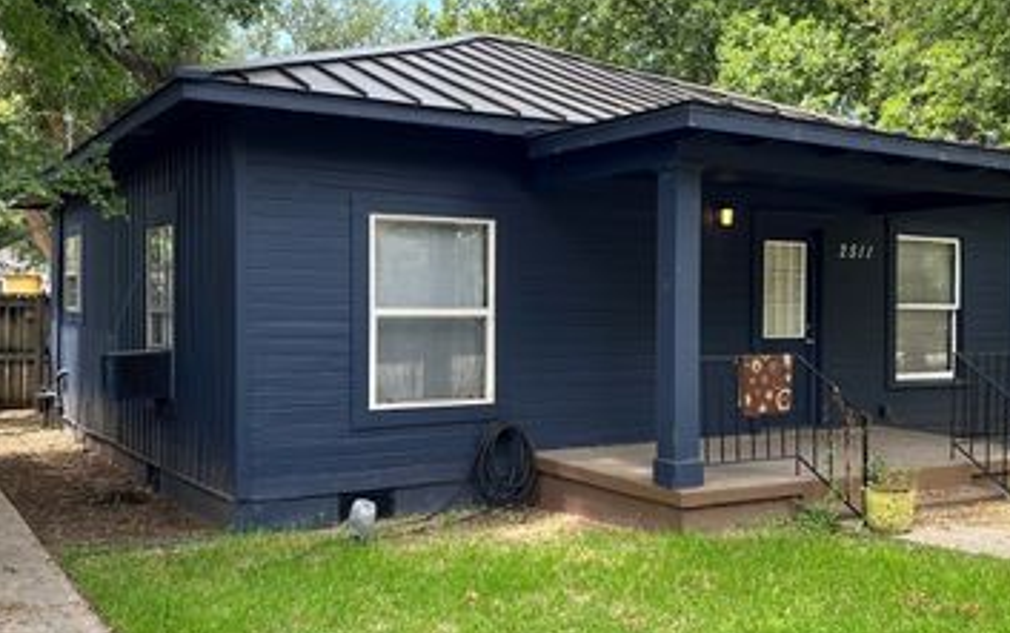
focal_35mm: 39
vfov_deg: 32.8
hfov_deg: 50.3
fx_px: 1074
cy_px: 316
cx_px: 549
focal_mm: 5.1
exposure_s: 1/313
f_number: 1.6
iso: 50
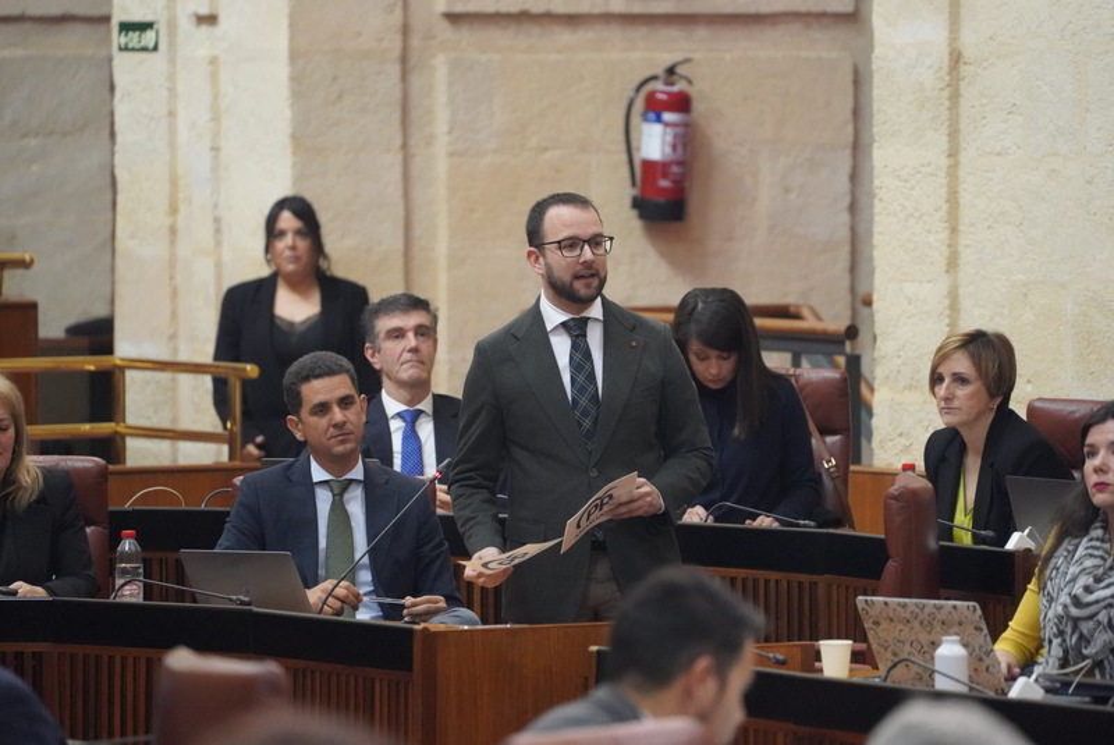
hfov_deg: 6.9
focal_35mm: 300
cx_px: 557
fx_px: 9292
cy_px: 372
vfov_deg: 4.6
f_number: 5.6
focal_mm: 300
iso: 12800
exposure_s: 1/320
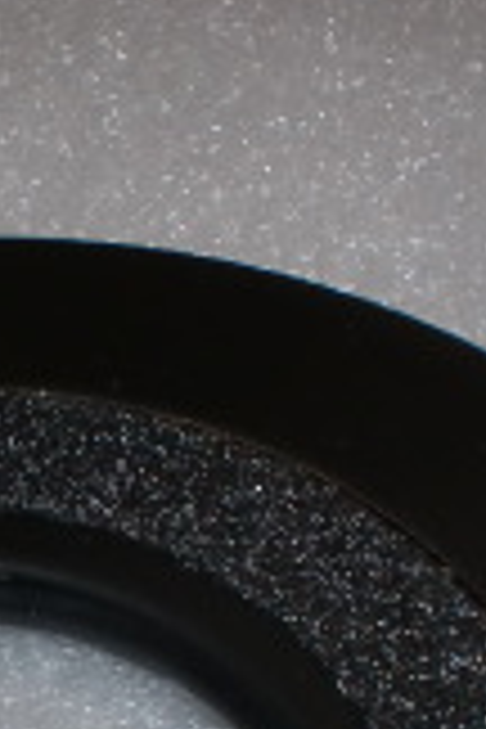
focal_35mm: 144
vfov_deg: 13.7
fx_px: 2916
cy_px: 976
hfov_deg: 9.3
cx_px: -198
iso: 64
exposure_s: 1/60
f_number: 5.6
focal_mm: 6.3
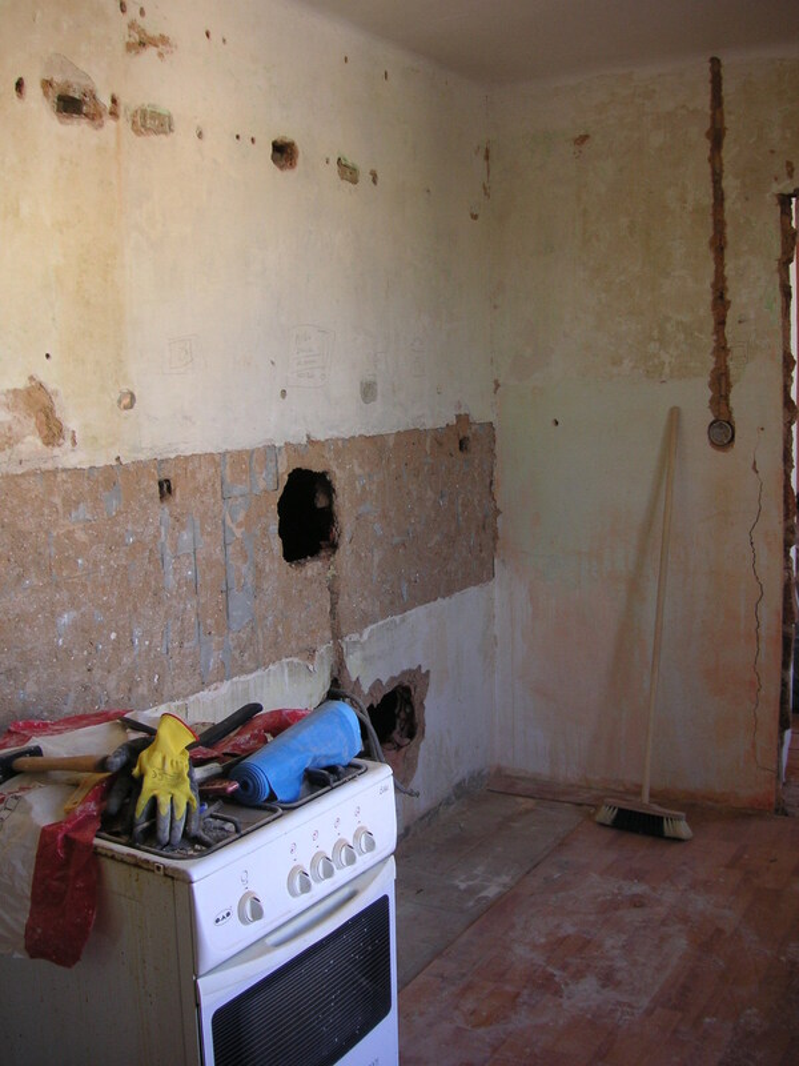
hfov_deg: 38.7
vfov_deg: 50.1
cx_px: 400
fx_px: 1139
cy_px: 533
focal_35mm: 37
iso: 50
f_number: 2.8
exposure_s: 1/90
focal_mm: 6.1
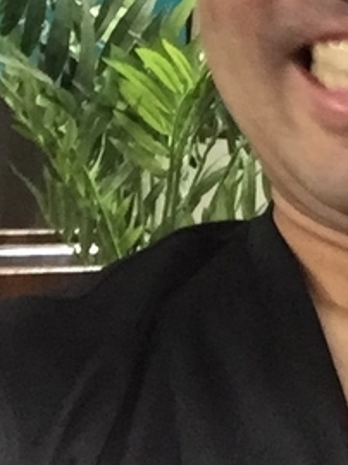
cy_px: -202
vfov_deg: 19.1
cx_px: 429
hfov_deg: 15.4
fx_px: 1235
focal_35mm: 92
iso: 320
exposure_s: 1/30
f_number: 2.2
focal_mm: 2.65
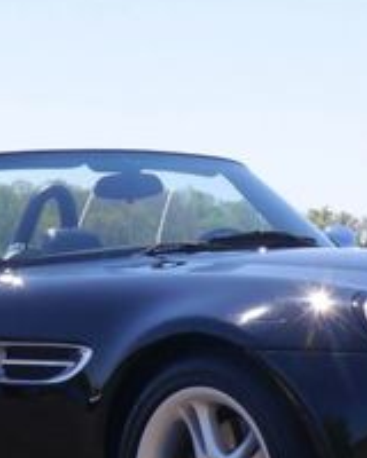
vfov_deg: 14.7
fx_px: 1779
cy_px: 185
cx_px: 250
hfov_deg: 11.8
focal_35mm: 131
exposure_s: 1/160
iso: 160
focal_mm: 21
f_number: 11
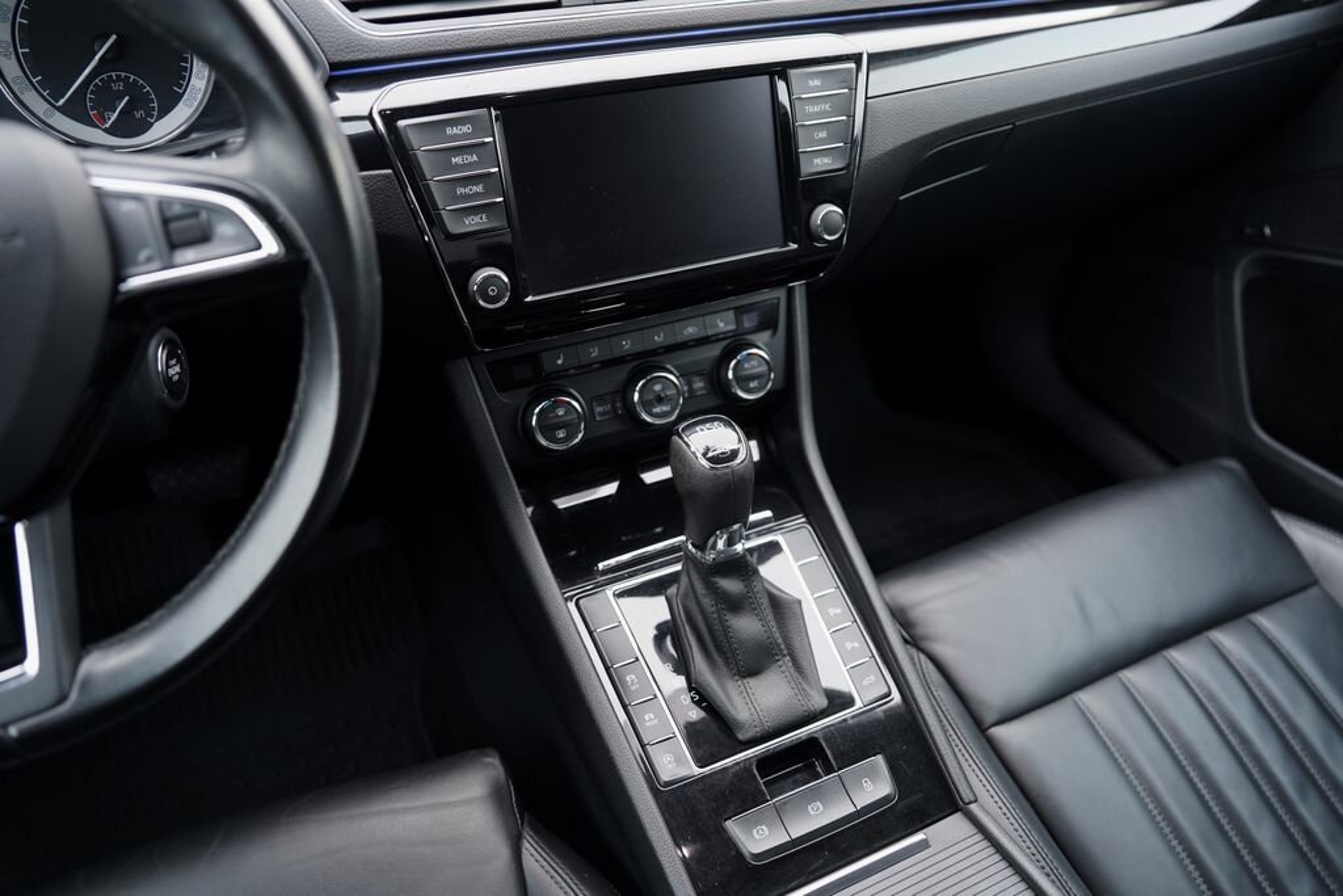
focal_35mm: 26
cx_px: 672
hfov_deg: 69.4
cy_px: 448
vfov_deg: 49.6
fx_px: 970
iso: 160
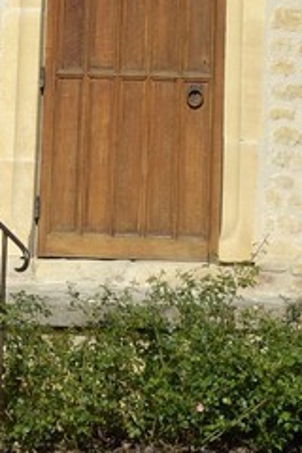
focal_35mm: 253
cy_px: -989
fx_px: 3183
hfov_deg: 5.4
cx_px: 242
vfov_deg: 7.1
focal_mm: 38
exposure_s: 1/200
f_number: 14
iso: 200
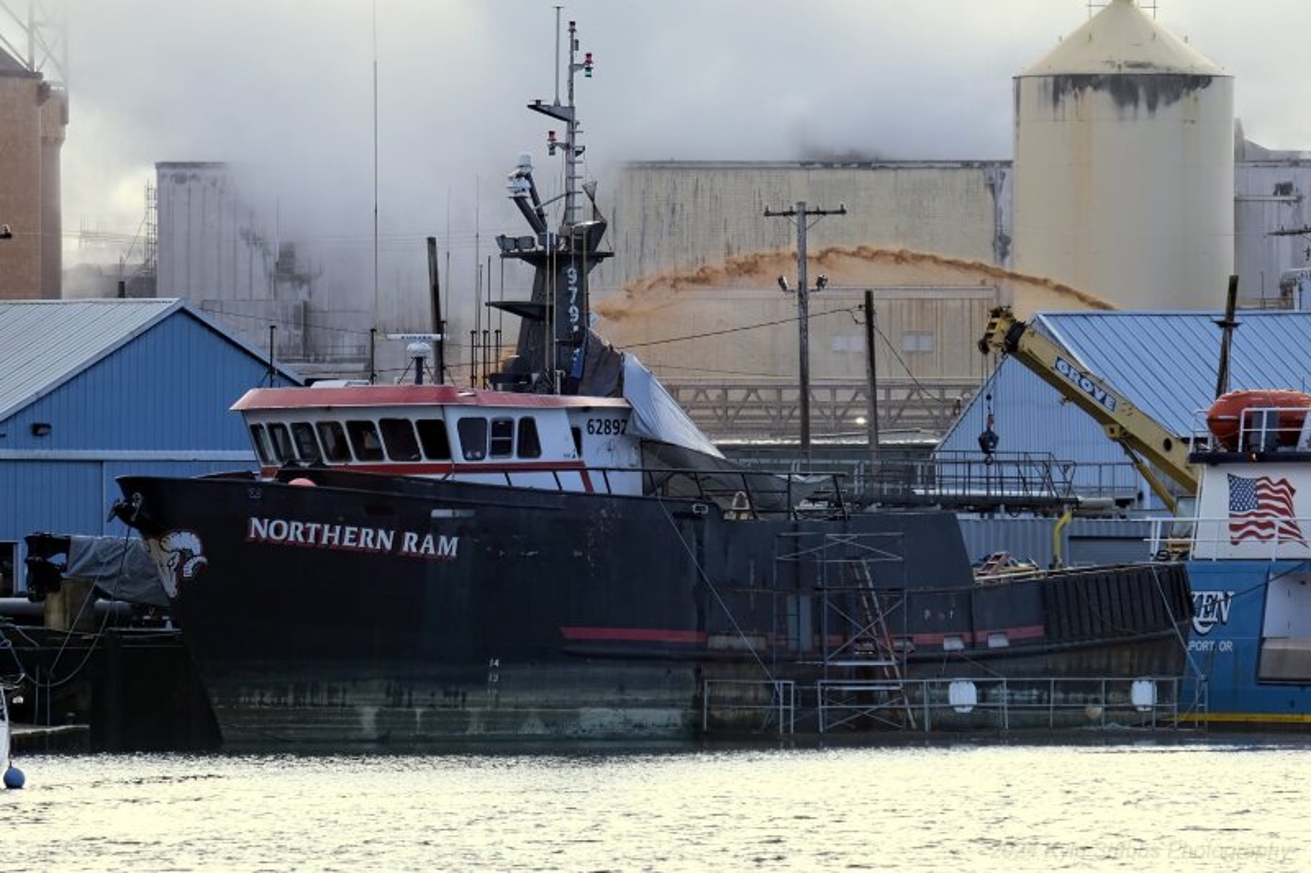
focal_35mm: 300
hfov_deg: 6.9
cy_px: 436
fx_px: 10922
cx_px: 656
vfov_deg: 4.6
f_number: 5.6
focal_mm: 200
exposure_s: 1/320
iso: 160
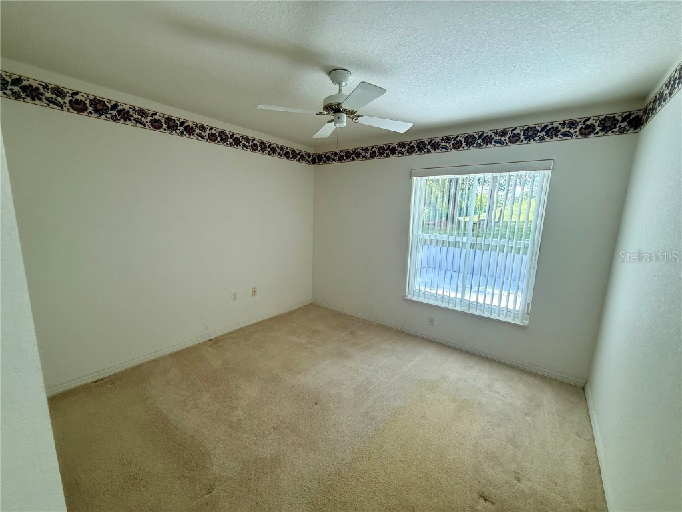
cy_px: 256
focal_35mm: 14
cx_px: 341
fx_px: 276
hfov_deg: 102.1
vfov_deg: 85.7
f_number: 2.2
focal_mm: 2.22
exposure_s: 1/99
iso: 80
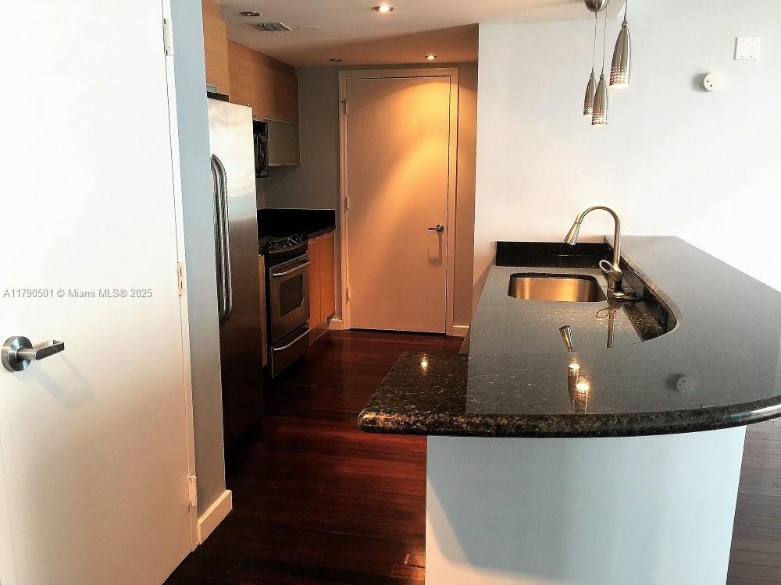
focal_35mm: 29
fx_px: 654
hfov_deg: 61.7
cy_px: 292
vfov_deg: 48.2
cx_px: 390
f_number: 2.2
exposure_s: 1/15
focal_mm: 4.15
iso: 32
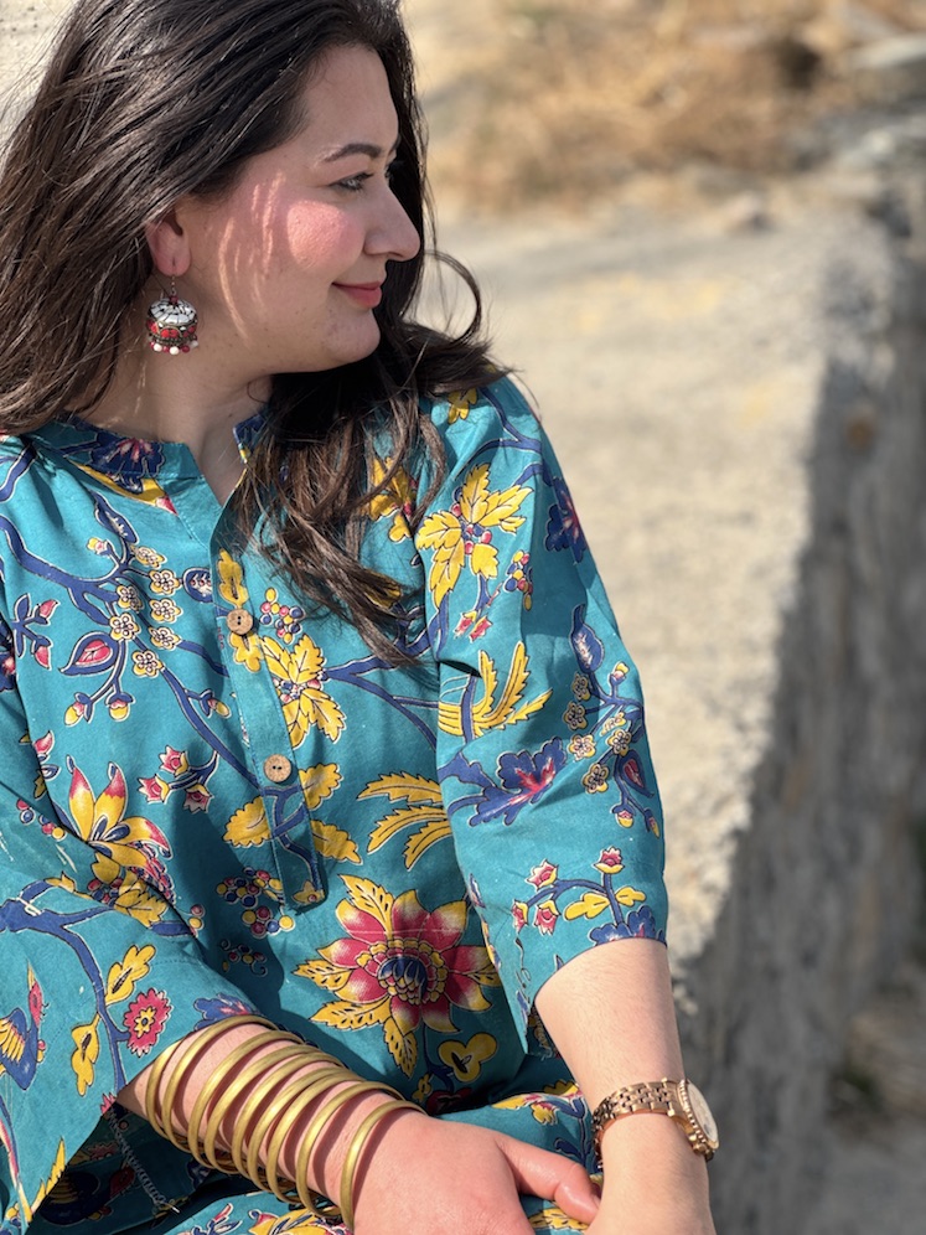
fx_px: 2746
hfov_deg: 19.1
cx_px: 463
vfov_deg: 25.3
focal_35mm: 77
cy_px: 618
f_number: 2.8
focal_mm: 9
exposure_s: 1/582
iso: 25
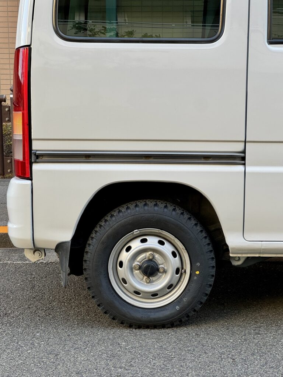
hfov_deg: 19.1
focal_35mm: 77
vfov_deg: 25.3
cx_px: 142
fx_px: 839
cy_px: 188
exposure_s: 1/99
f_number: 2.8
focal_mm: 9
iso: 32
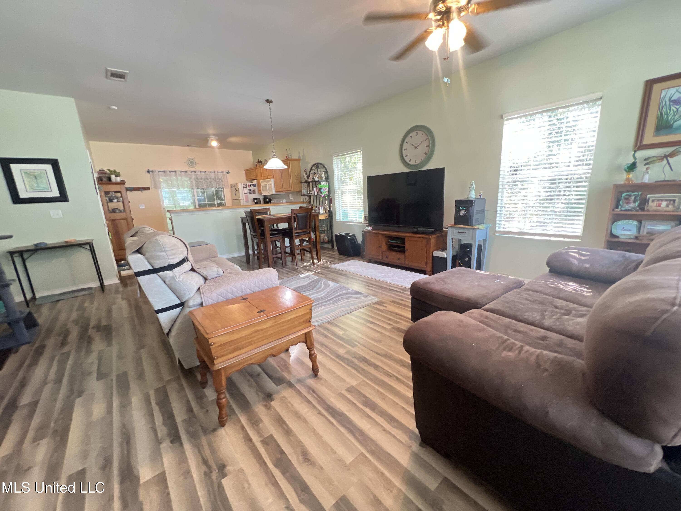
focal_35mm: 13
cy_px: 256
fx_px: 256
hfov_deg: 106.2
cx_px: 340
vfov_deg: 89.9
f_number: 1.8
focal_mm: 1.57
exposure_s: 1/60
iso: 500
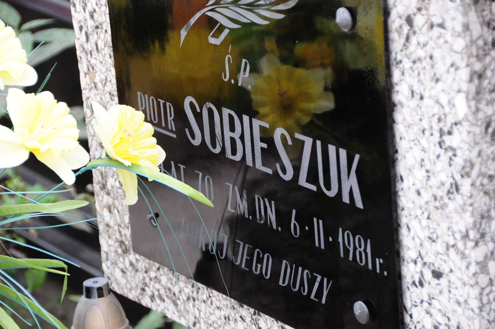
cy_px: 164
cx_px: 248
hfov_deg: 12.2
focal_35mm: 168
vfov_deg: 8.2
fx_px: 2307
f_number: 7.1
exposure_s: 1/200
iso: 640
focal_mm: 112
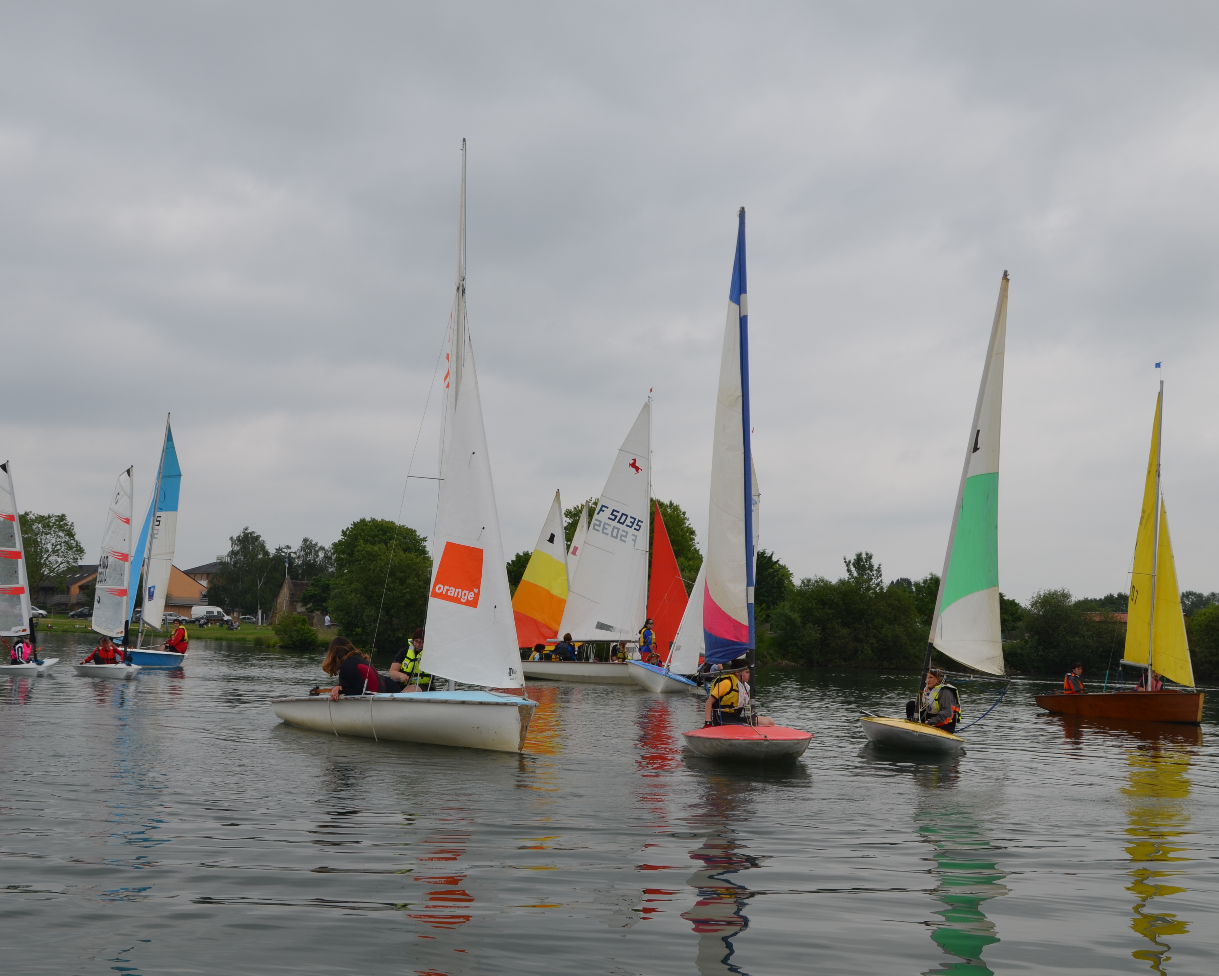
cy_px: 496
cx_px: 587
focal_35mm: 38
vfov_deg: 39.2
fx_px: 1371
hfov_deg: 47.9
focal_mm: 22
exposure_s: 1/250
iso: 100
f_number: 8
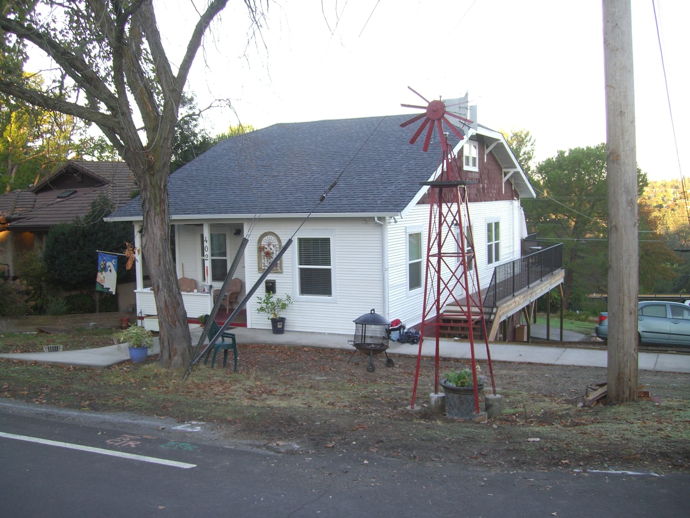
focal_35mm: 38
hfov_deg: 49.0
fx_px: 758
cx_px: 345
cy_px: 259
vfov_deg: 37.7
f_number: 2.7
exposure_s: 1/80
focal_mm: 6.2
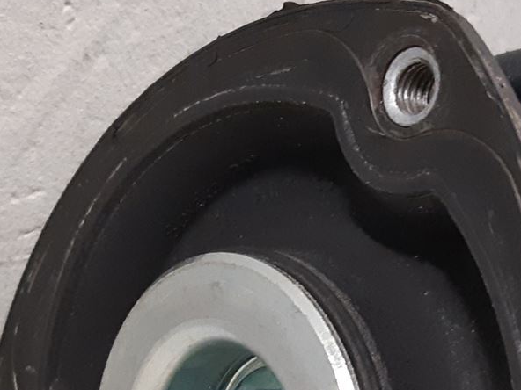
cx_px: 281
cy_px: 452
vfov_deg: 15.9
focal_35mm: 90
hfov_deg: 21.8
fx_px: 1355
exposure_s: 1/50
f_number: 1.7
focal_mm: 3.93
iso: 320
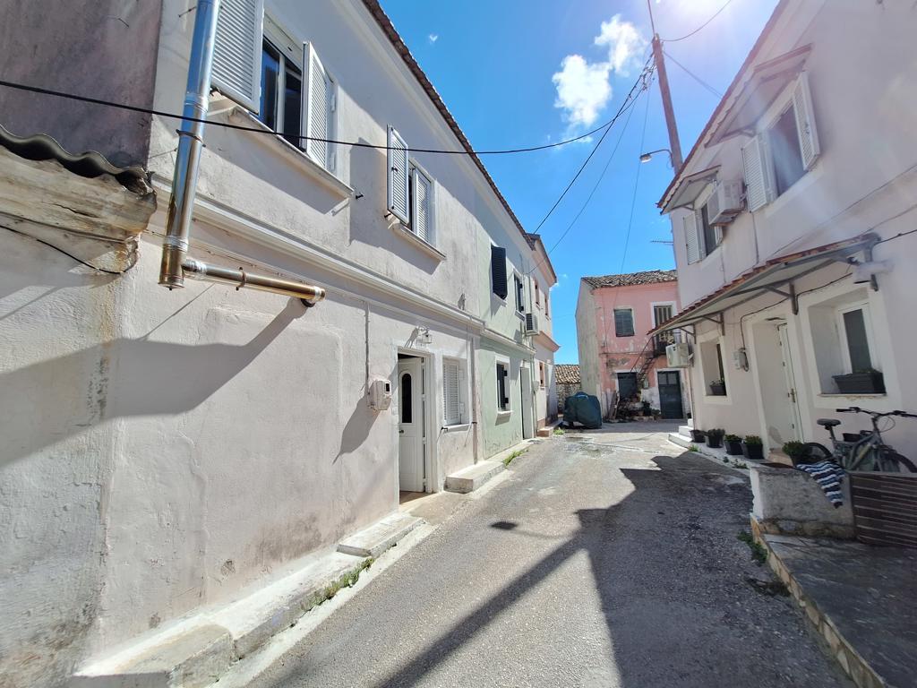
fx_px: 344
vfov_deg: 89.9
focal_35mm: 13
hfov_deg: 106.2
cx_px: 458
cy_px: 344
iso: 40
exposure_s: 1/2660
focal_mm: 1.74
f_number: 2.2
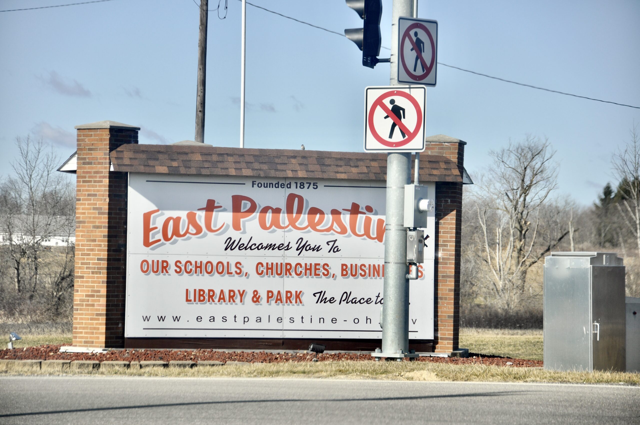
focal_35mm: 158
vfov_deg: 8.7
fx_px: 2796
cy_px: 212
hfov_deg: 13.1
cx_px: 320
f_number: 6.3
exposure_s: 1/640
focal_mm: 105
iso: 200
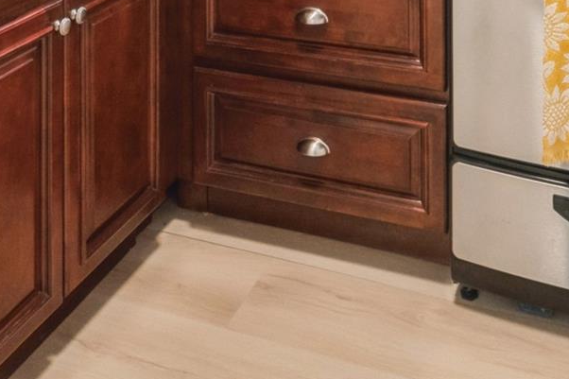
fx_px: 806
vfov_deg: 20.5
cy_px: -262
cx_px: 343
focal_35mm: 51
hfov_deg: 38.7
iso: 640
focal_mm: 15
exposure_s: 1/5
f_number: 14
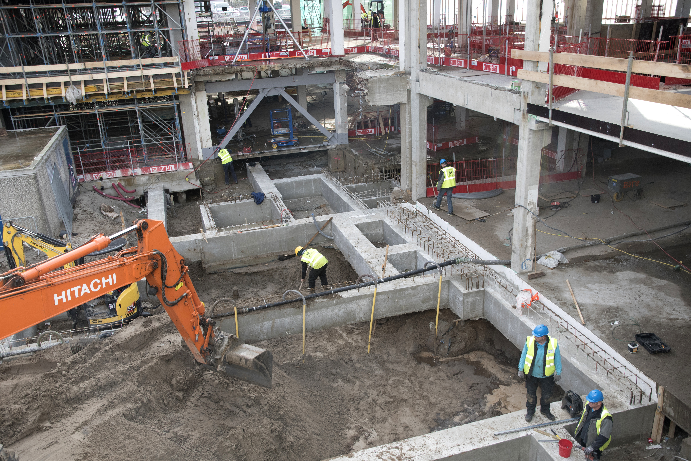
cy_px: 230
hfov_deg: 61.9
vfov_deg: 43.6
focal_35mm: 30
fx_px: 576
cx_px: 346
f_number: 5
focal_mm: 20
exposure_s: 1/500
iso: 400
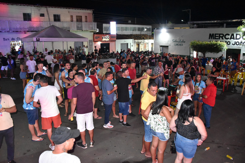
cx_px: 122
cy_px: 82
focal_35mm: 27
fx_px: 184
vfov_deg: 47.9
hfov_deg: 67.4
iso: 6400
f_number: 3.5
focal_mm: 18
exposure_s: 1/100
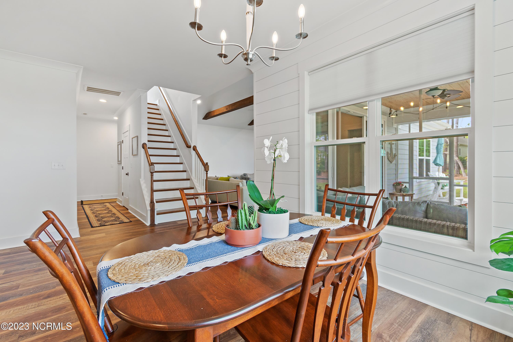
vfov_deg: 77.3
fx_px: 214
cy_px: 171
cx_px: 256
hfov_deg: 100.4
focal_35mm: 15
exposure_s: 1/6
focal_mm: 10
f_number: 4.5
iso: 100
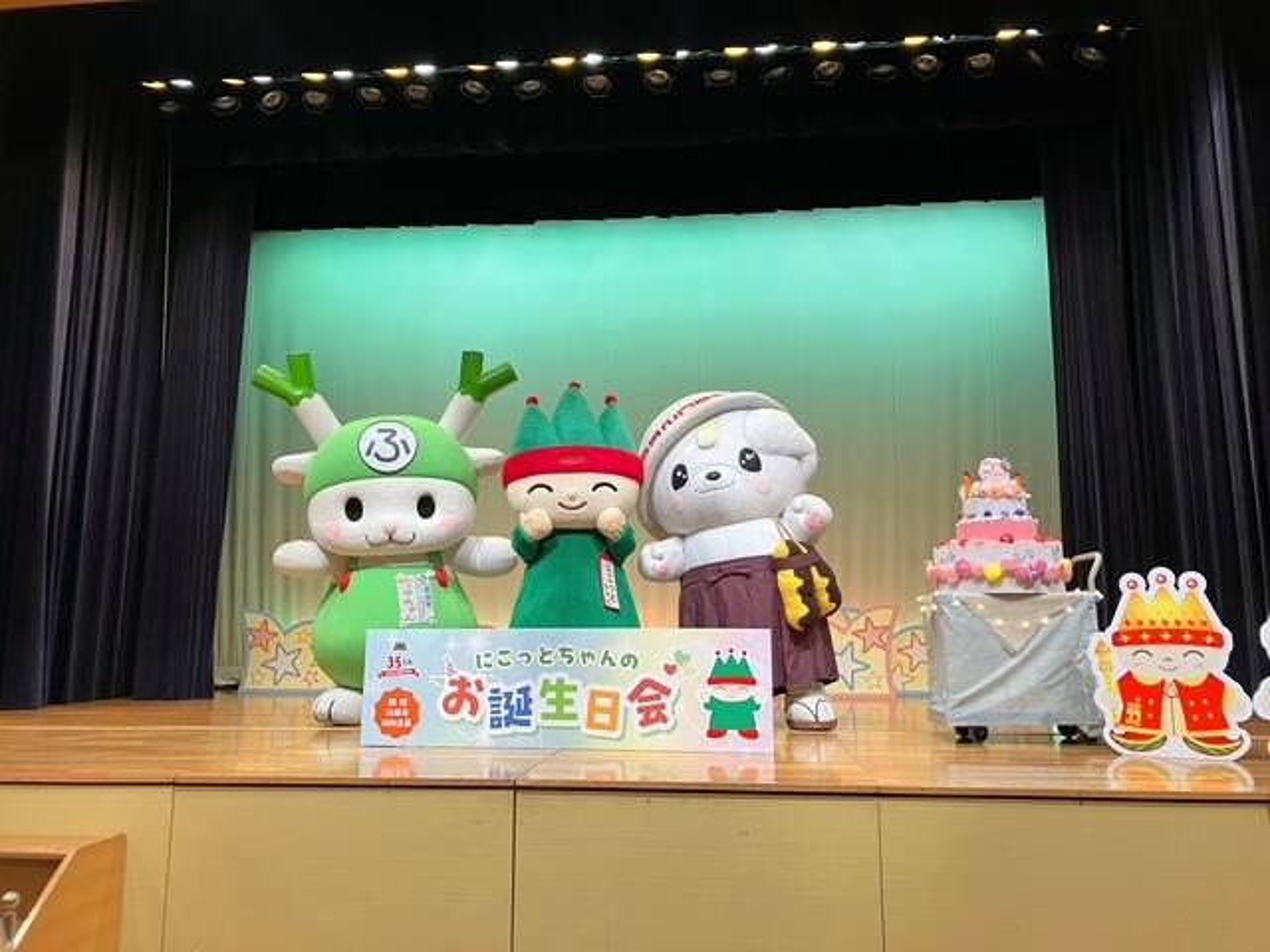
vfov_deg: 49.7
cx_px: 635
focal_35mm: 28
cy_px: 476
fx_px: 1027
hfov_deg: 63.4
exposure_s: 1/50
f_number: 1.8
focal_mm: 4
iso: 50
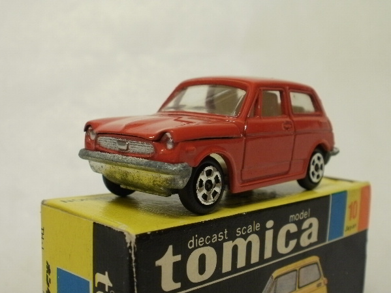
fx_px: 531
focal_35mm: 47
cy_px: 151
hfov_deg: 40.4
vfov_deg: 30.9
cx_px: 196
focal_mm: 7.7
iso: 125
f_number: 4
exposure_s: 1/13
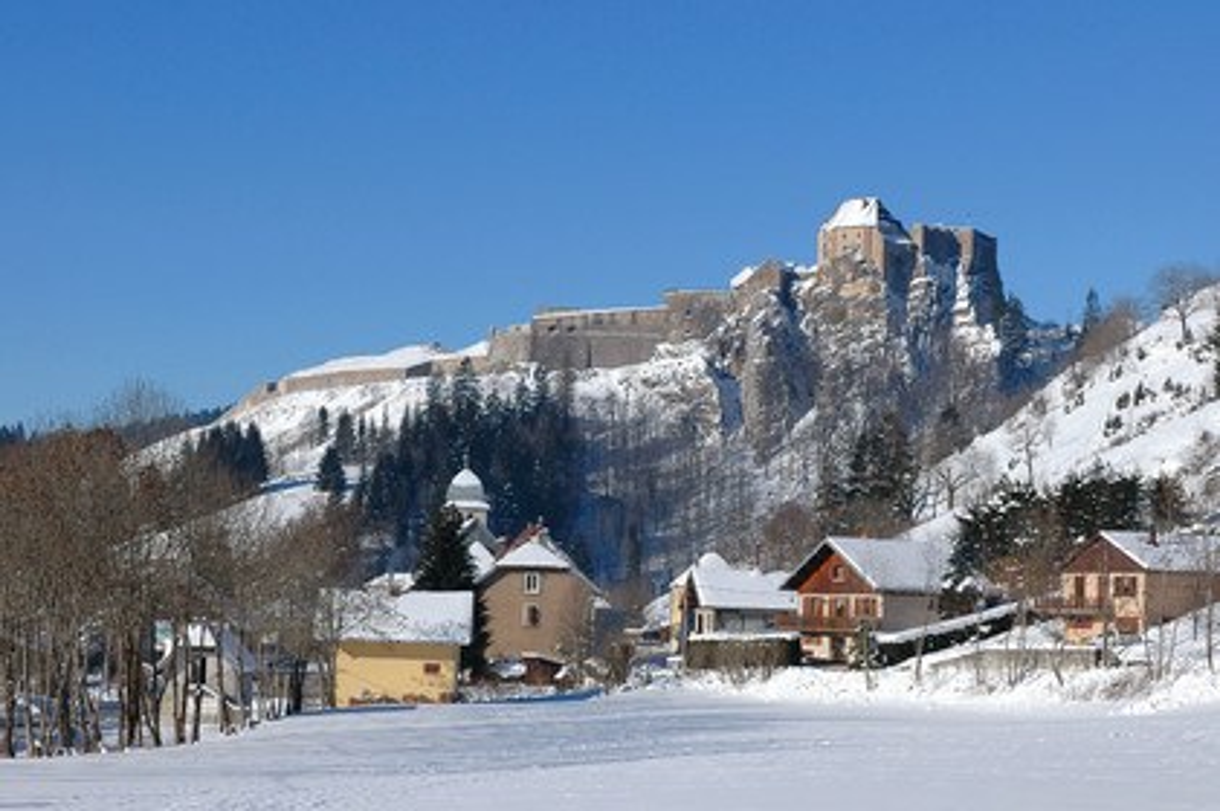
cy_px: 406
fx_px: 2844
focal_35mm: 84
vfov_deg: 16.2
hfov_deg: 24.2
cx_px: 610
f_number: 11
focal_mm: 56
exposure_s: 1/500
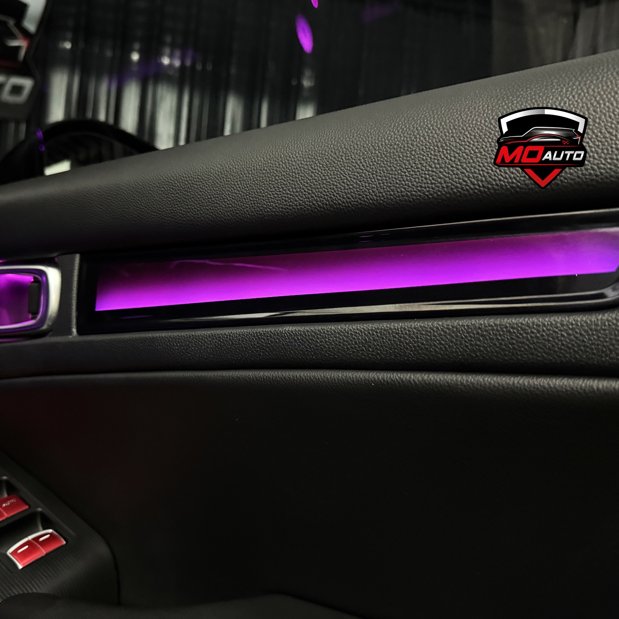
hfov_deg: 55.5
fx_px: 587
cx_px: 270
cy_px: 308
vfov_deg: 55.6
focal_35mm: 29
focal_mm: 6.76
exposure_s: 1/27
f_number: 1.78
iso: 1600
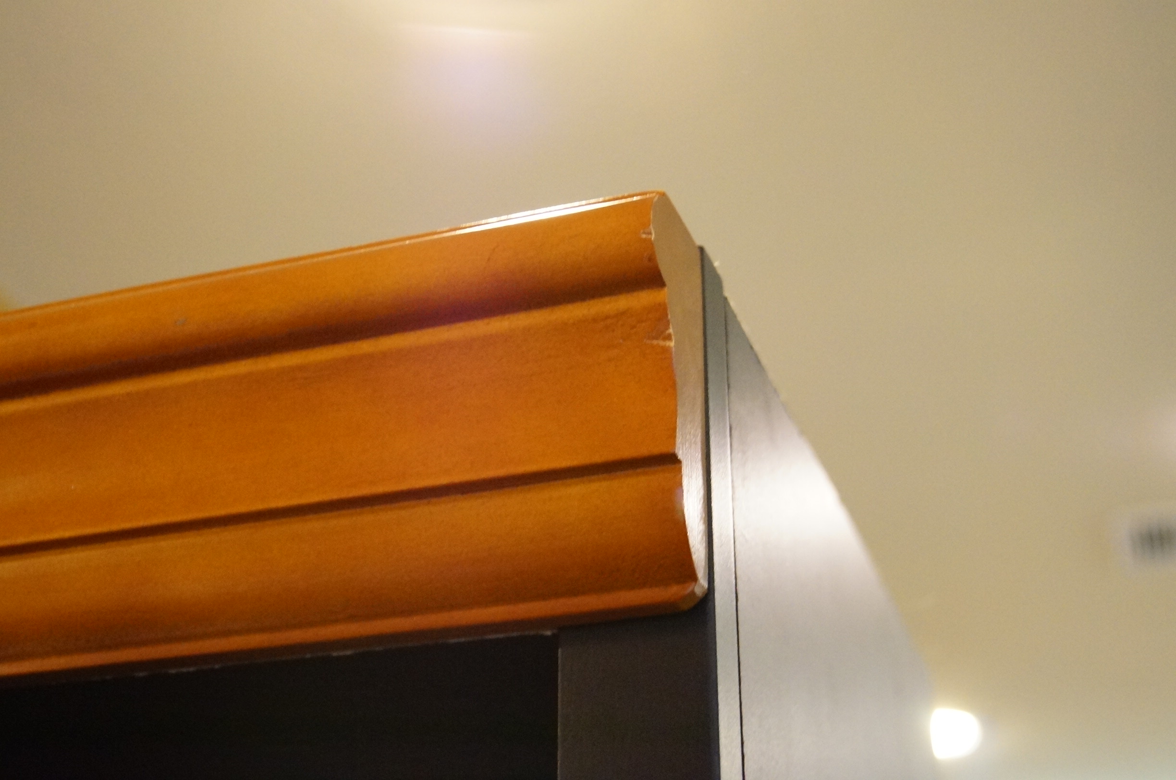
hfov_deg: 37.9
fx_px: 1712
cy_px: 390
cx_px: 588
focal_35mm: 52
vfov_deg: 25.7
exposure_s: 1/30
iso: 3200
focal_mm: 35
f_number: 5
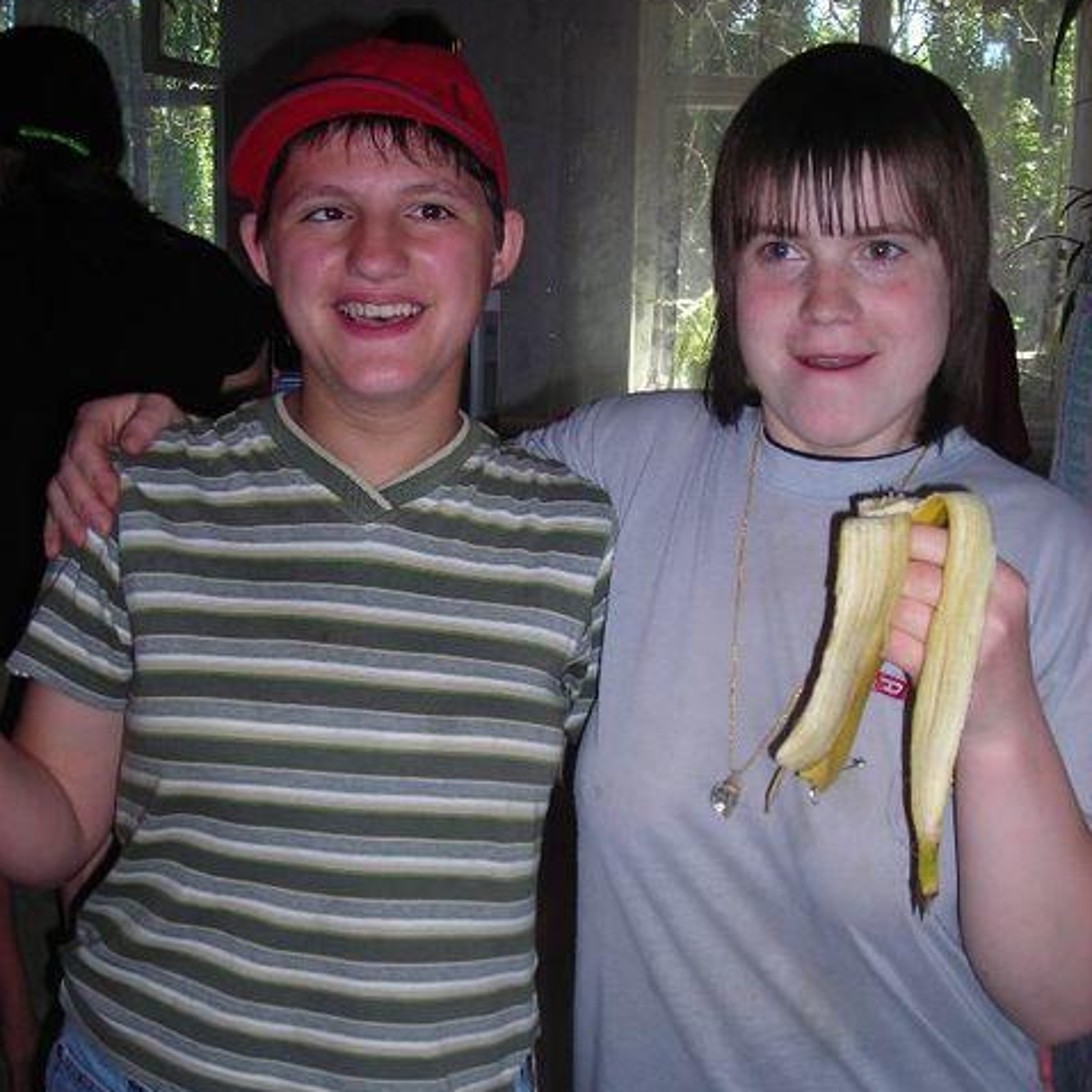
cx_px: 546
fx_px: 1606
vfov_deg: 37.4
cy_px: 660
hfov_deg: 37.6
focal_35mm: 45
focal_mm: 6.3
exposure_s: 1/60.1
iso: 50
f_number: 3.2
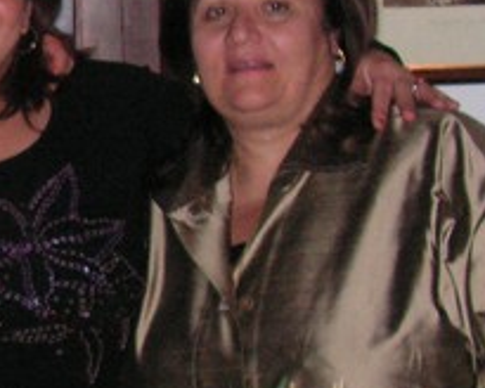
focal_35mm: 168
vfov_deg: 9.2
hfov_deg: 11.0
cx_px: -251
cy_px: 225
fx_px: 2411
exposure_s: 1/40
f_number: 3.2
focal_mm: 7.4
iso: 200
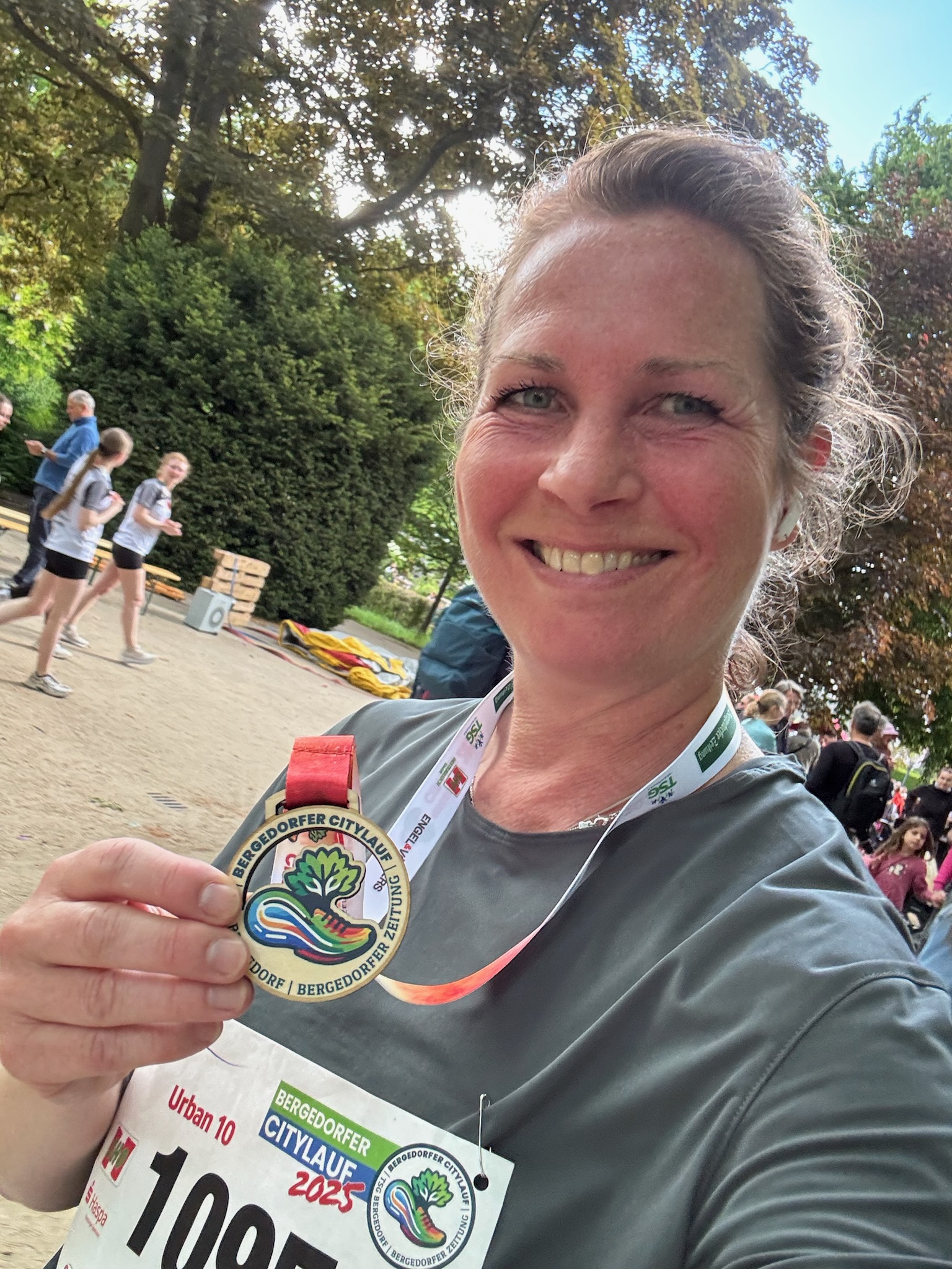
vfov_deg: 60.0
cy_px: 634
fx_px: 1100
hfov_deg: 46.8
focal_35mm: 30
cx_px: 476
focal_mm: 2.69
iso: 80
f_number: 1.9
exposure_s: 1/60
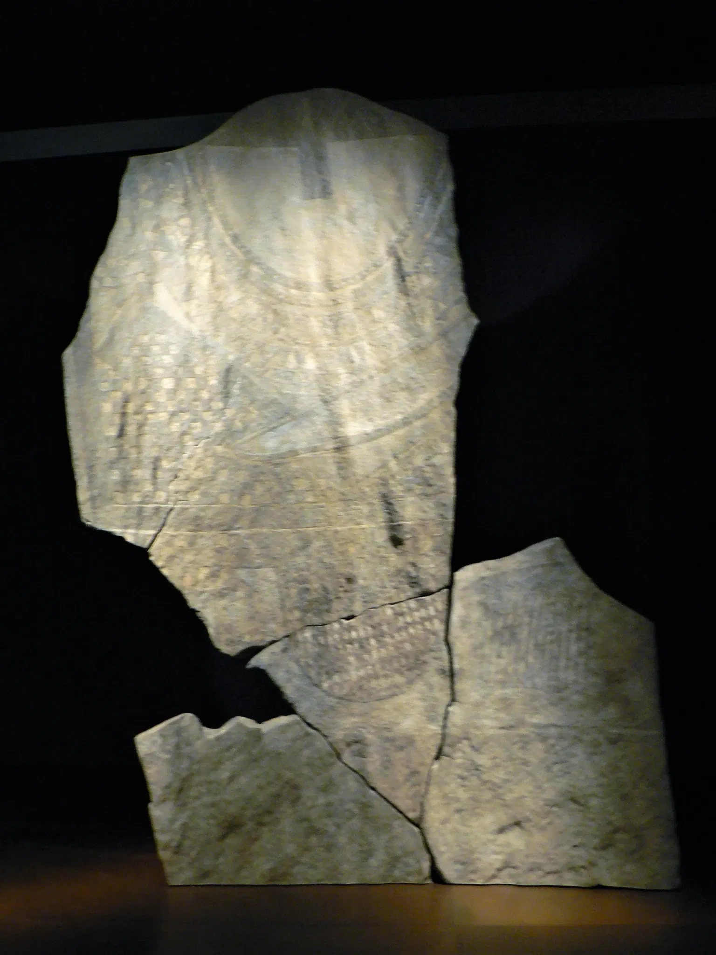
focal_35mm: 36
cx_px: 358
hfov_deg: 39.7
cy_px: 478
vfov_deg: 51.4
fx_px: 993
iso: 200
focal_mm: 6
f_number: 2.8
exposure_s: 1/4
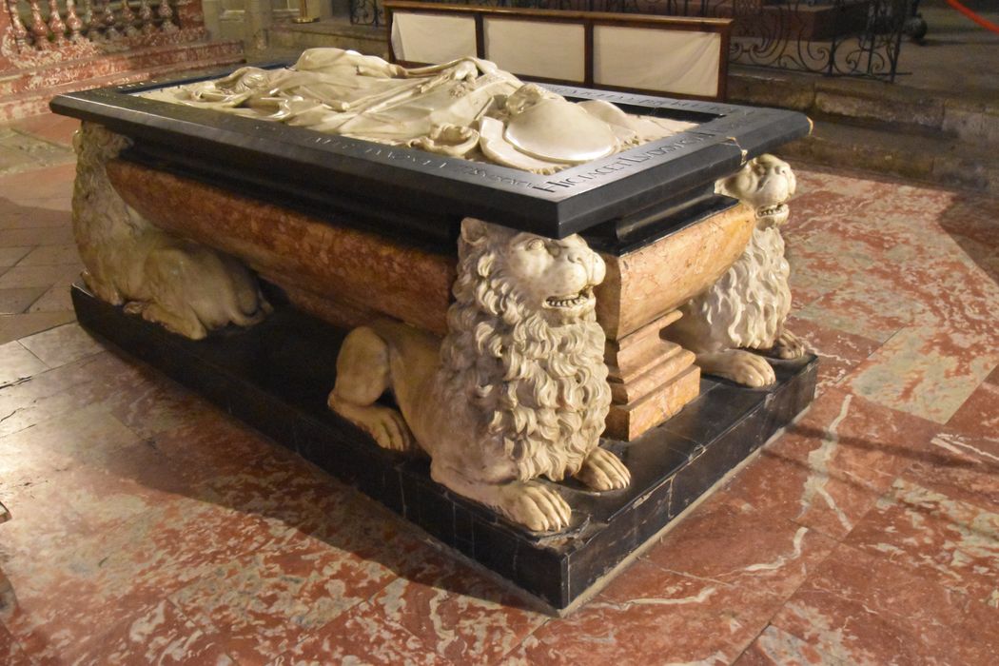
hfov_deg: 61.9
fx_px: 832
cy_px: 333
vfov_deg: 43.6
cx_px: 500
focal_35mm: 30
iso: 12800
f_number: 4.2
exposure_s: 1/13
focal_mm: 20
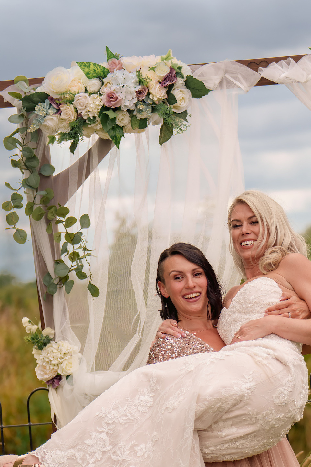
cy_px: 309
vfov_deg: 18.7
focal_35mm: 109
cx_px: 158
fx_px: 1412
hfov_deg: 12.6
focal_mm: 82
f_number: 2.8
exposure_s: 1/2000
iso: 100
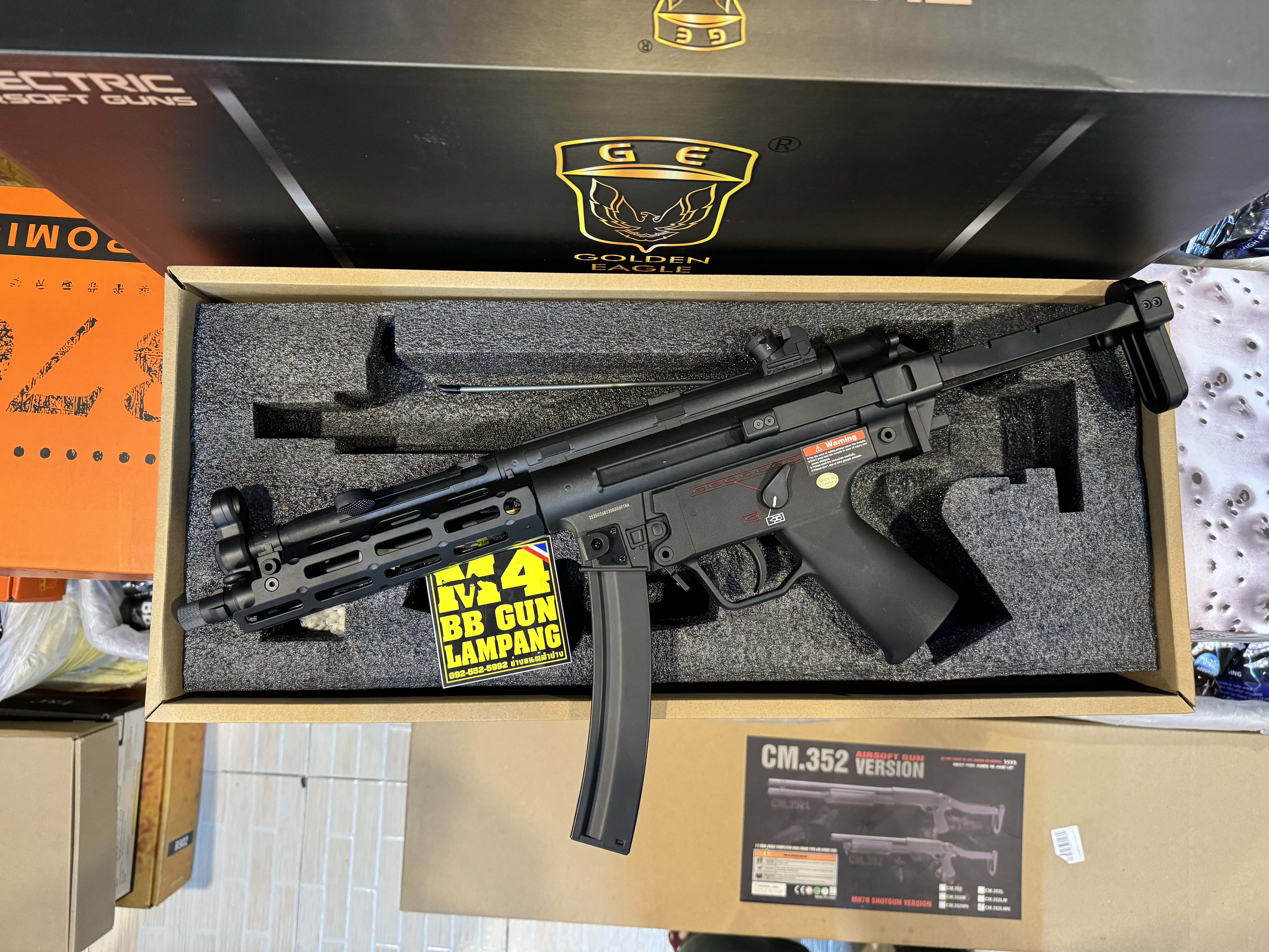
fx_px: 880
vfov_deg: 56.8
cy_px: 476
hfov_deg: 71.6
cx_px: 634
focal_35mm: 24
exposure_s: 1/50
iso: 500
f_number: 1.78
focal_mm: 6.86
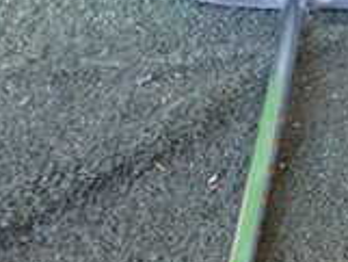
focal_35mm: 112
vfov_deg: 13.1
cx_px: 456
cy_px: 19
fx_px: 1127
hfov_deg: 16.6
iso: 500
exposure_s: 1/30
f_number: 2.3
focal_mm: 5.4
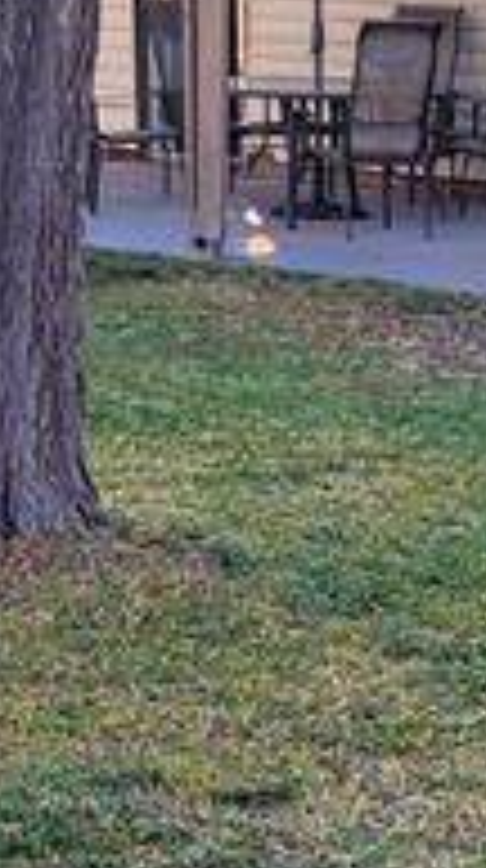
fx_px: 3059
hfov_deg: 8.9
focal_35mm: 133
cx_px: 742
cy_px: 983
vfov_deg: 15.7
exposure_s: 1/229
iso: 12
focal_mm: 6.4
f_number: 1.8
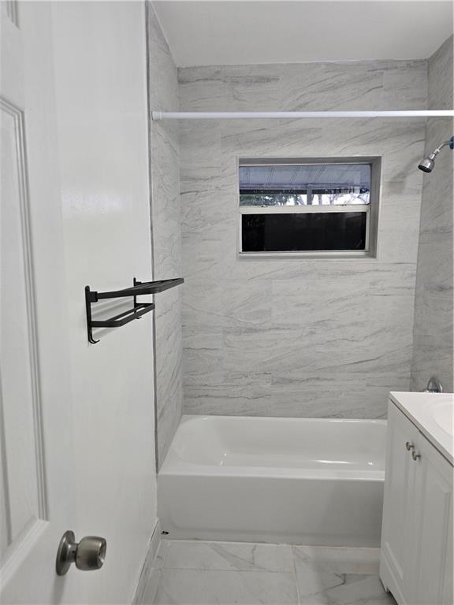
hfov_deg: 58.9
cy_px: 302
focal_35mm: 23
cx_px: 227
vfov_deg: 73.9
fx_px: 402
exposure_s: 1/120
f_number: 1.7
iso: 100
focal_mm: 6.3
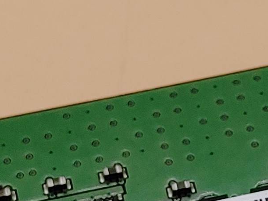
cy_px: 201
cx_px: 254
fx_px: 1293
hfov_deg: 11.7
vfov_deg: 8.8
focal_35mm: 167
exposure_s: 1/133
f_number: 1.8
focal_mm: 4.36
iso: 50
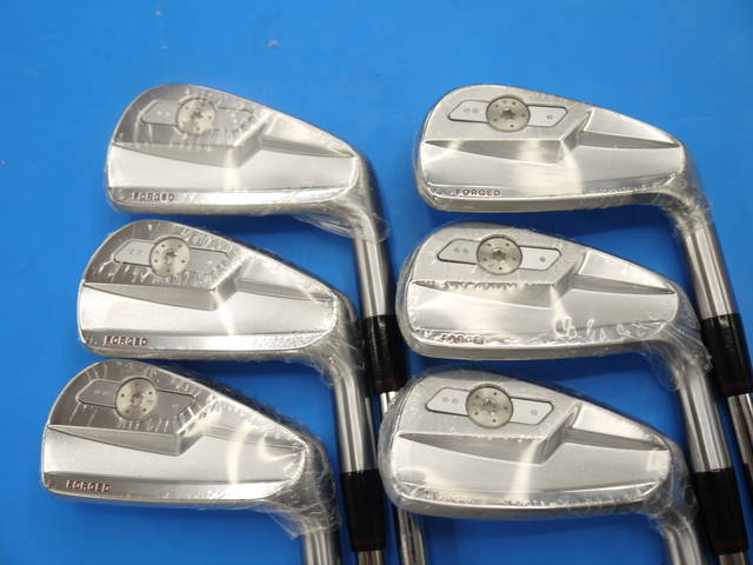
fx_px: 1044
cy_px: 282
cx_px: 376
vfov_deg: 30.3
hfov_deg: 39.7
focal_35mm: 48
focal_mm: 24
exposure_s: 1/80
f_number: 4.5
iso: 160
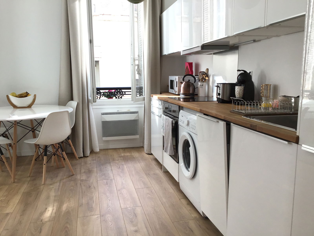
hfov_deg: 58.4
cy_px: 118
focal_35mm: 31
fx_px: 281
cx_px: 157
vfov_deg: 45.4
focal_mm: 3.3
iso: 50
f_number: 2.4
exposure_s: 1/100
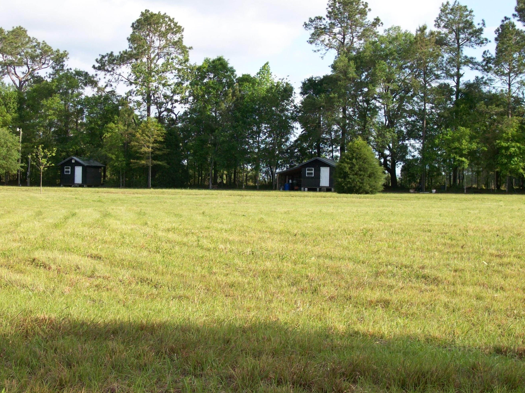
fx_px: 970
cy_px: 170
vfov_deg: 22.9
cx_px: 250
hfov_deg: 30.3
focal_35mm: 64
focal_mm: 9.4
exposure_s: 1/404
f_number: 3.4
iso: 80
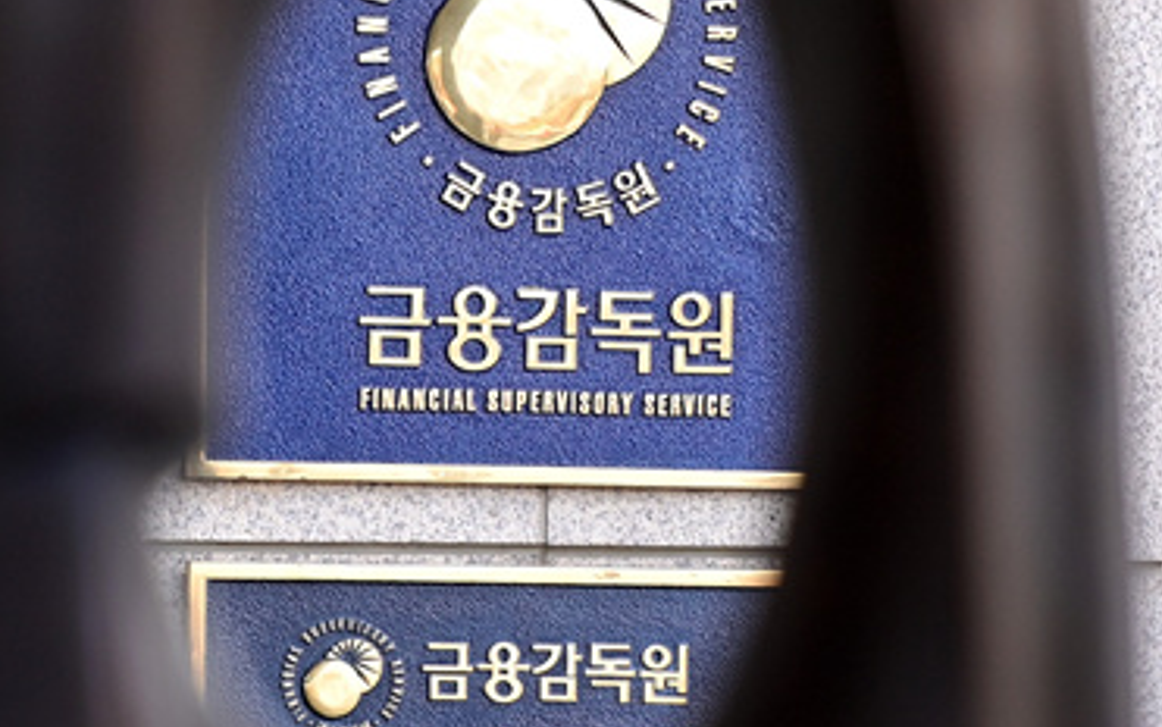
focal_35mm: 352
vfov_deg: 3.7
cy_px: 373
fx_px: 11149
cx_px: 495
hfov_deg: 6.0
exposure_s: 1/160
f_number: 2.8
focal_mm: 200
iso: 250
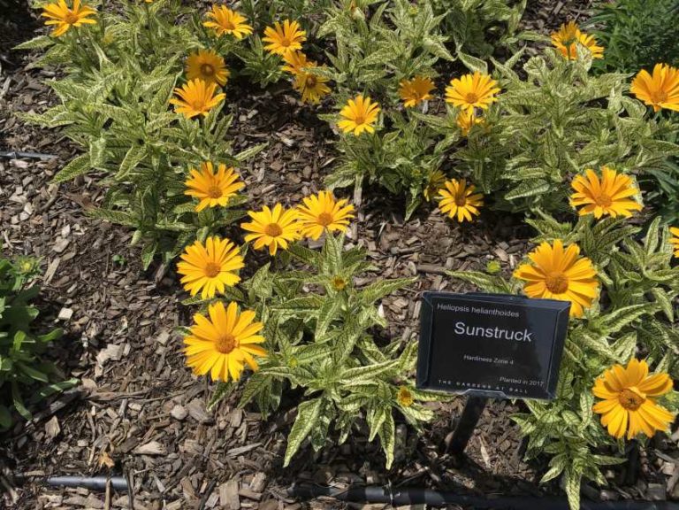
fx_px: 569
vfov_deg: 48.2
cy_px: 255
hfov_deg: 61.7
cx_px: 340
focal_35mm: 29
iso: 25
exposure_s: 1/1672
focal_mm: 4.15
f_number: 2.2
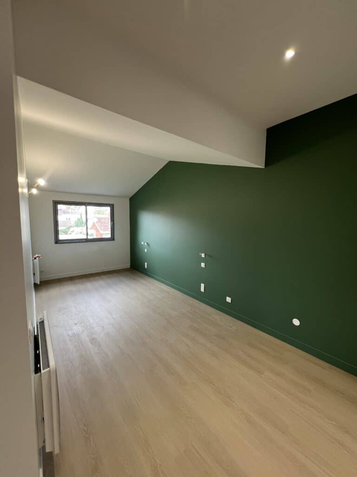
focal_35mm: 13
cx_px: 178
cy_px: 238
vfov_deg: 106.2
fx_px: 179
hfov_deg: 89.9
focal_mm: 1.57
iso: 160
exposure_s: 1/100
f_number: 1.8
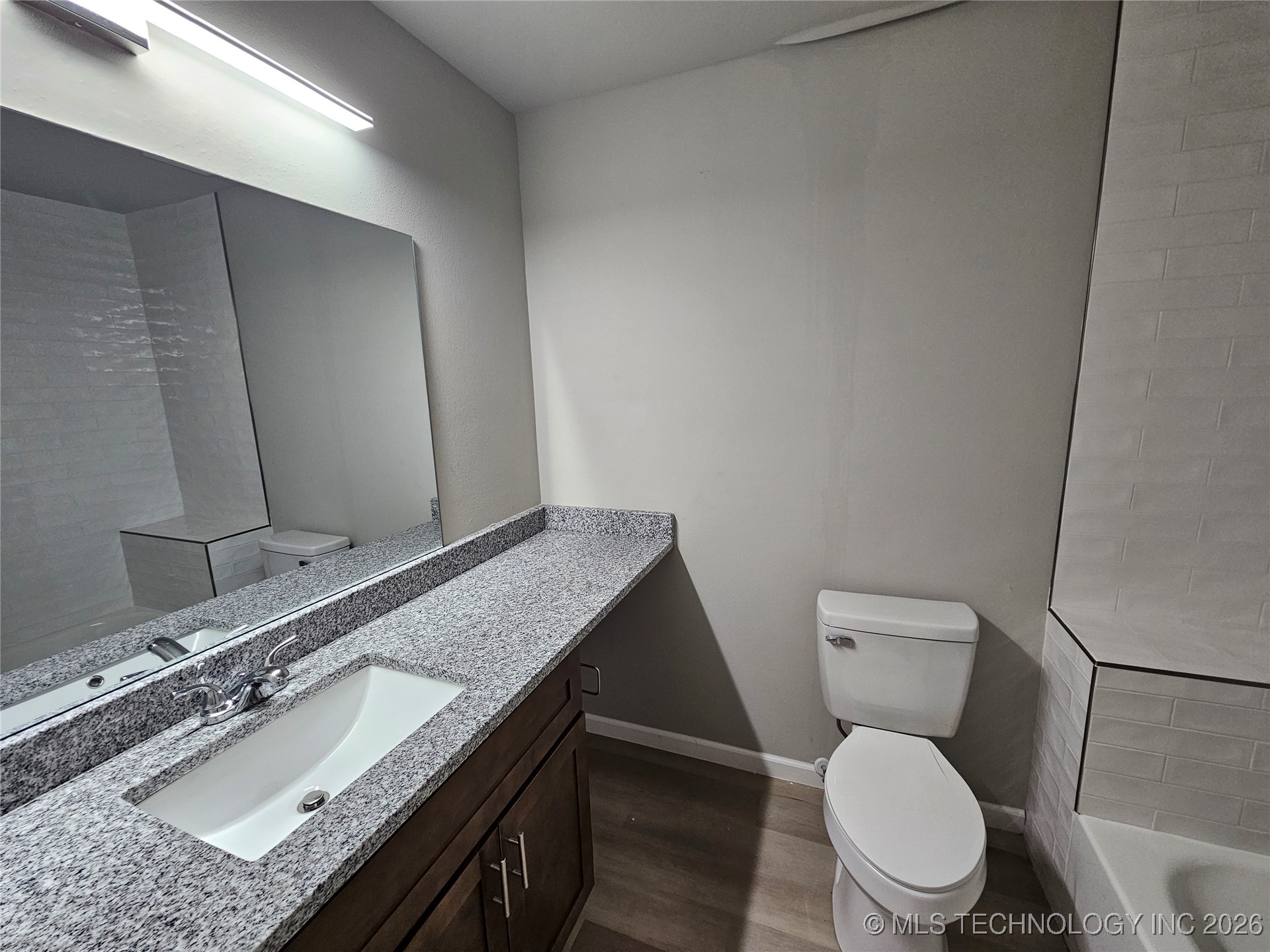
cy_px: 476
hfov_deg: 106.2
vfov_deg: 89.9
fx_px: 477
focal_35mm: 13
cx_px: 635
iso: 160
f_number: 2.2
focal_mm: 2.2
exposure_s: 1/60
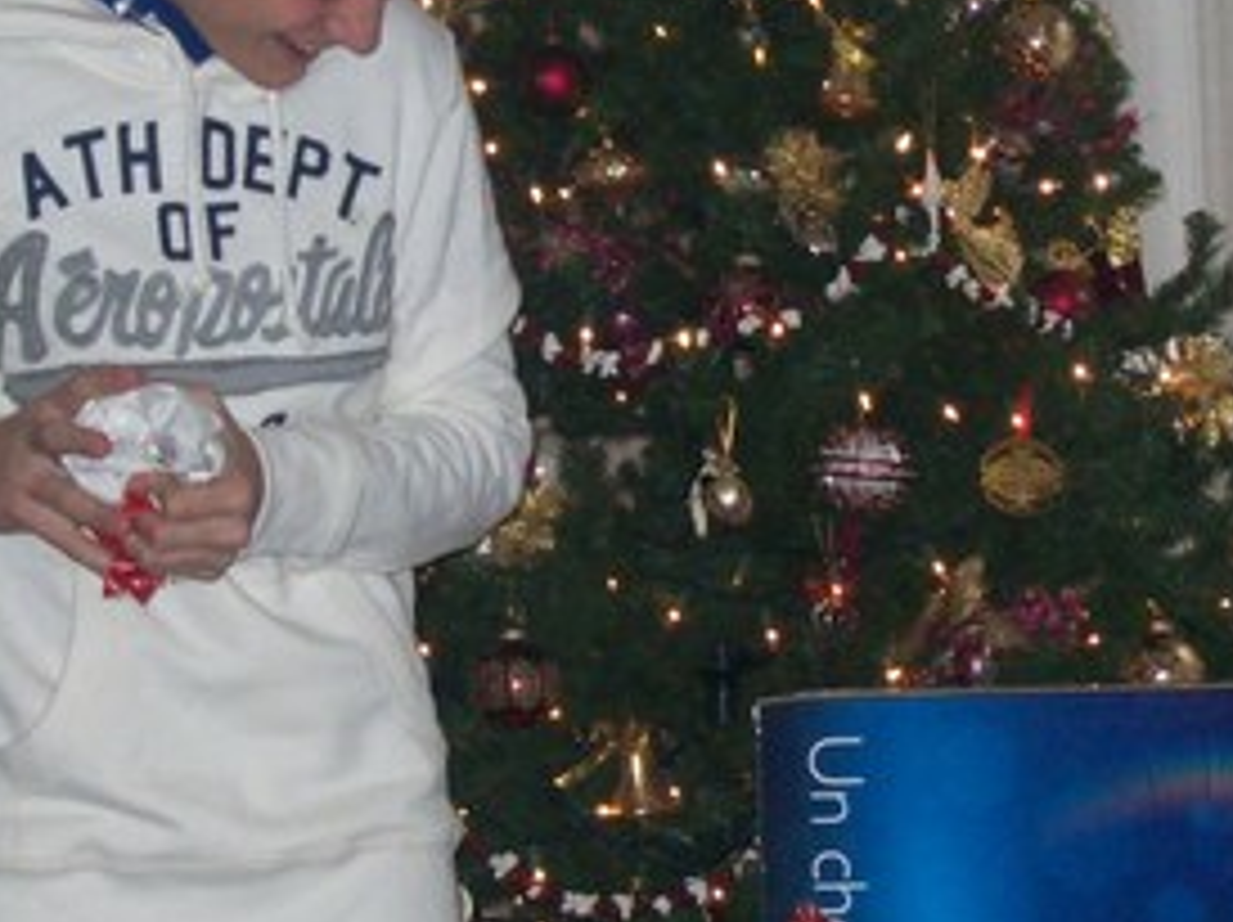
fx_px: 4662
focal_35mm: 131
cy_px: 297
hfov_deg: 15.0
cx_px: 824
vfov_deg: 11.3
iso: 200
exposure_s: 1/84.5
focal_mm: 9.4
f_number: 3.4
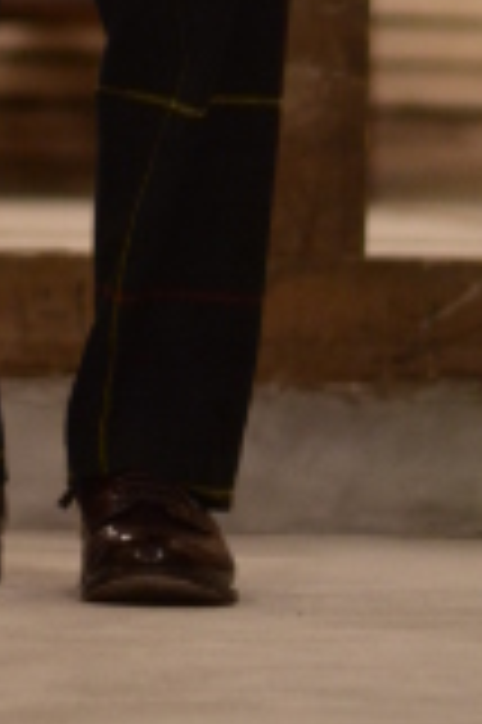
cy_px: -706
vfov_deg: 4.0
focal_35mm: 506
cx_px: -297
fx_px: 10183
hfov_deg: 2.7
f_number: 2.2
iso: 800
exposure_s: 1/125
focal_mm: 85
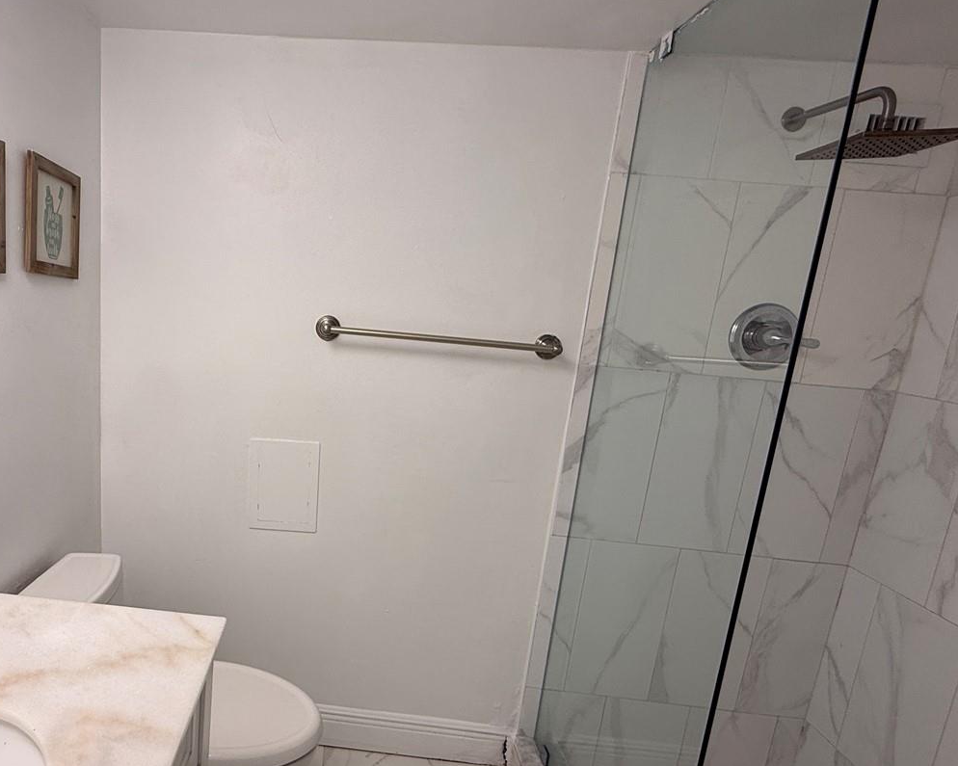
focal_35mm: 22
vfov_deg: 63.0
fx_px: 624
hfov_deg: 72.6
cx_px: 311
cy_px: 413
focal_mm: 2.22
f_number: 2.2
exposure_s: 1/120
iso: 64
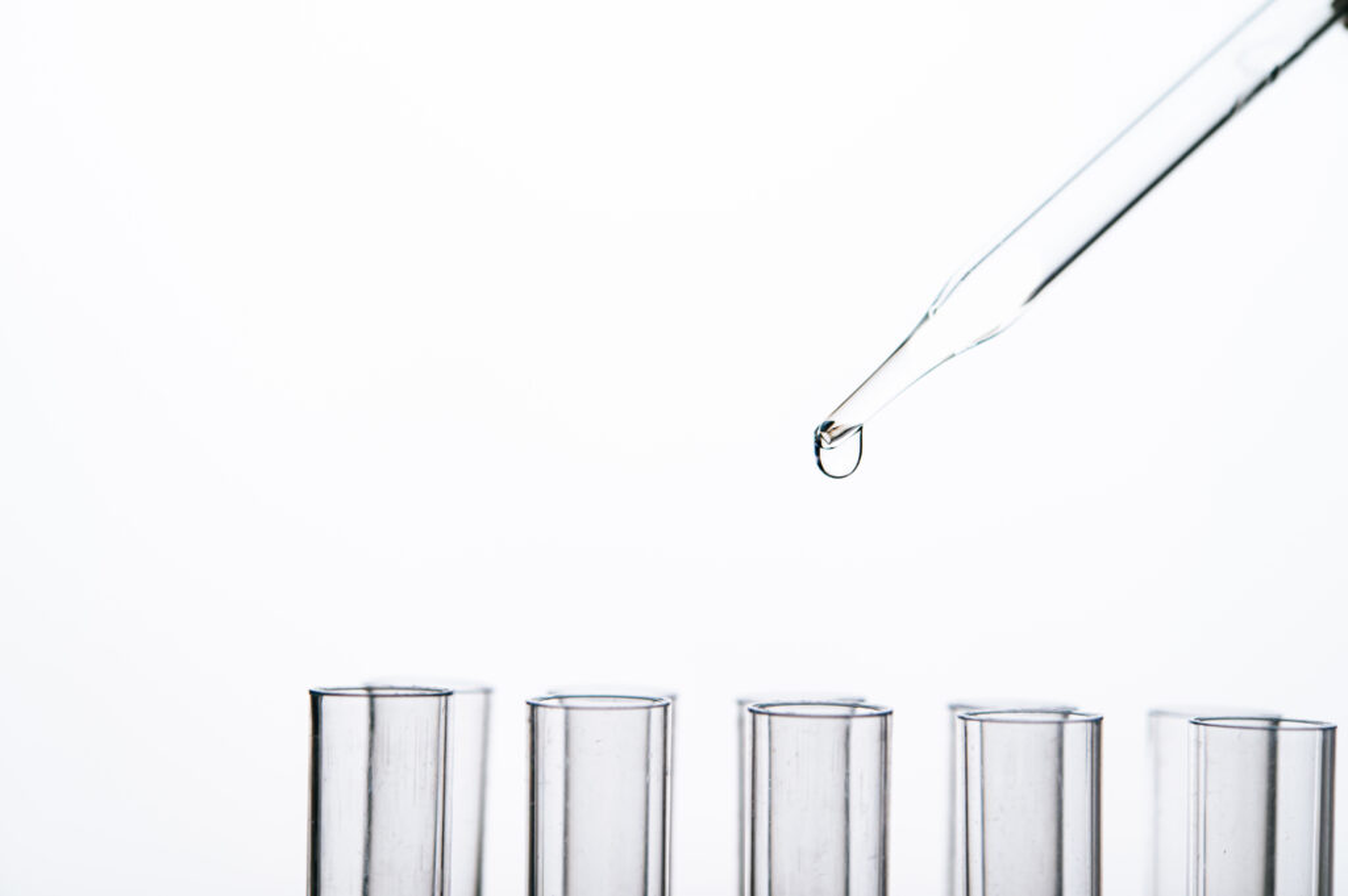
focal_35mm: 60
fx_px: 2245
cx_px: 674
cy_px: 448
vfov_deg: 22.6
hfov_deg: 33.4
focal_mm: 60
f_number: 6.3
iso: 100
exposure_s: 1/100
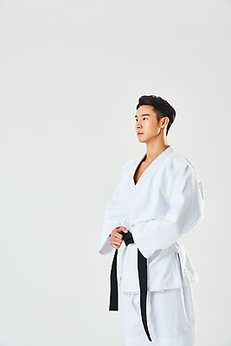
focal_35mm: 120
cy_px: 173
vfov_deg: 17.1
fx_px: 1154
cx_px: 116
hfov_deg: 11.4
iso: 100
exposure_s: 1/125
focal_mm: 120
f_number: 11
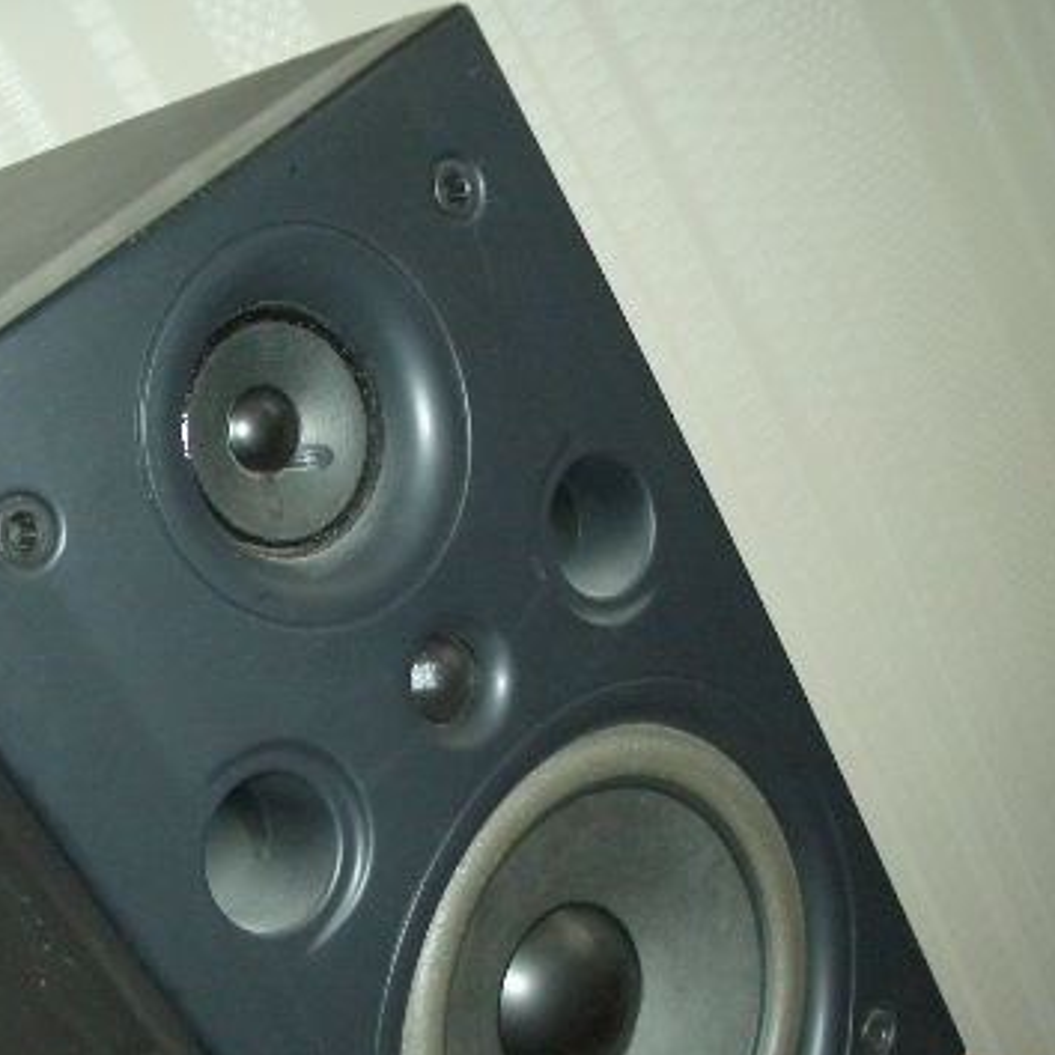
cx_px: 402
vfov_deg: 30.3
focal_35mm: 56
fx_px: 1931
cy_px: 703
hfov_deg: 30.4
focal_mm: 5.8
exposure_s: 1/60
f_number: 2.6
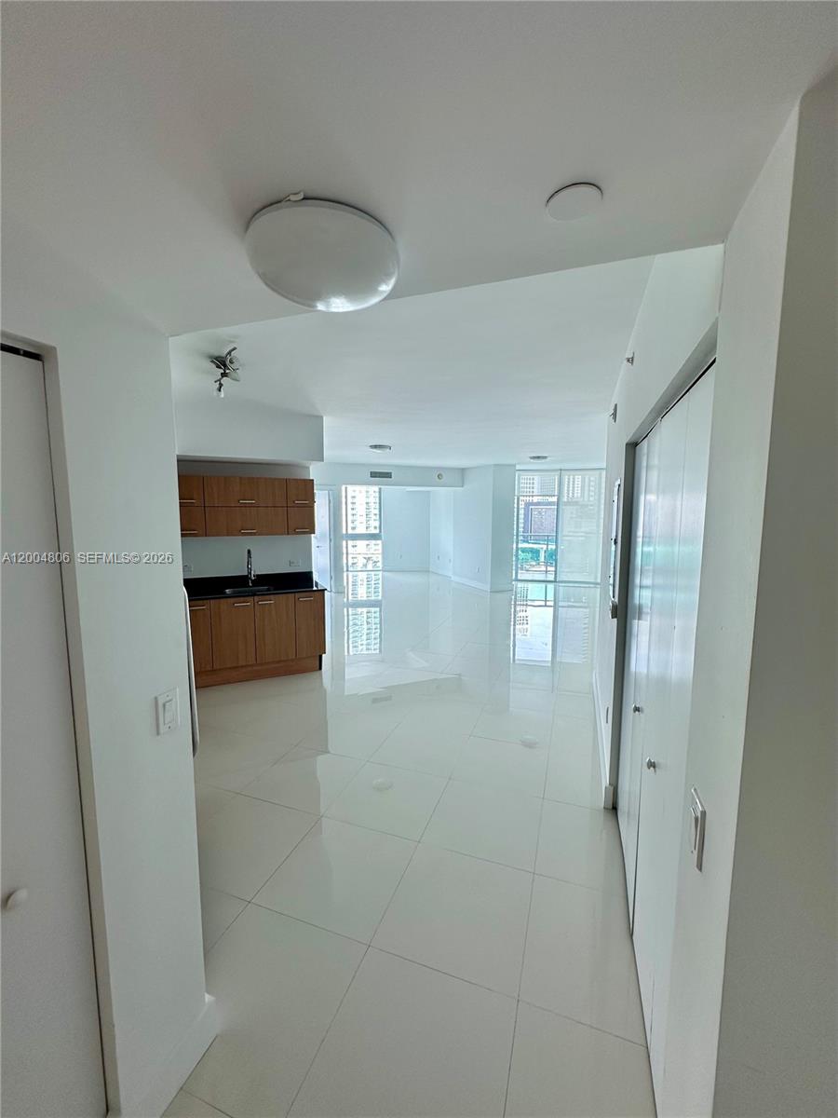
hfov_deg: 85.7
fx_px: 452
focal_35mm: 14
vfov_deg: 102.1
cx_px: 419
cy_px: 559
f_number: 2.2
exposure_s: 1/99
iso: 64
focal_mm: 2.22
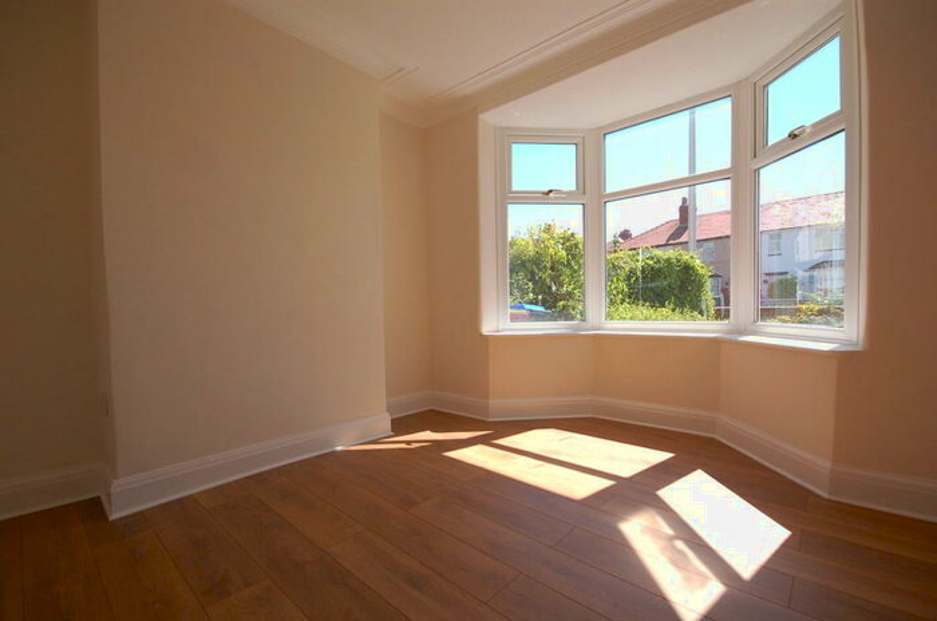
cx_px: 468
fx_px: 390
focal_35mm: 15
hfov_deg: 100.5
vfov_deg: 77.1
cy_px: 310
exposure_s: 1/320
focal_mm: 10
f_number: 9
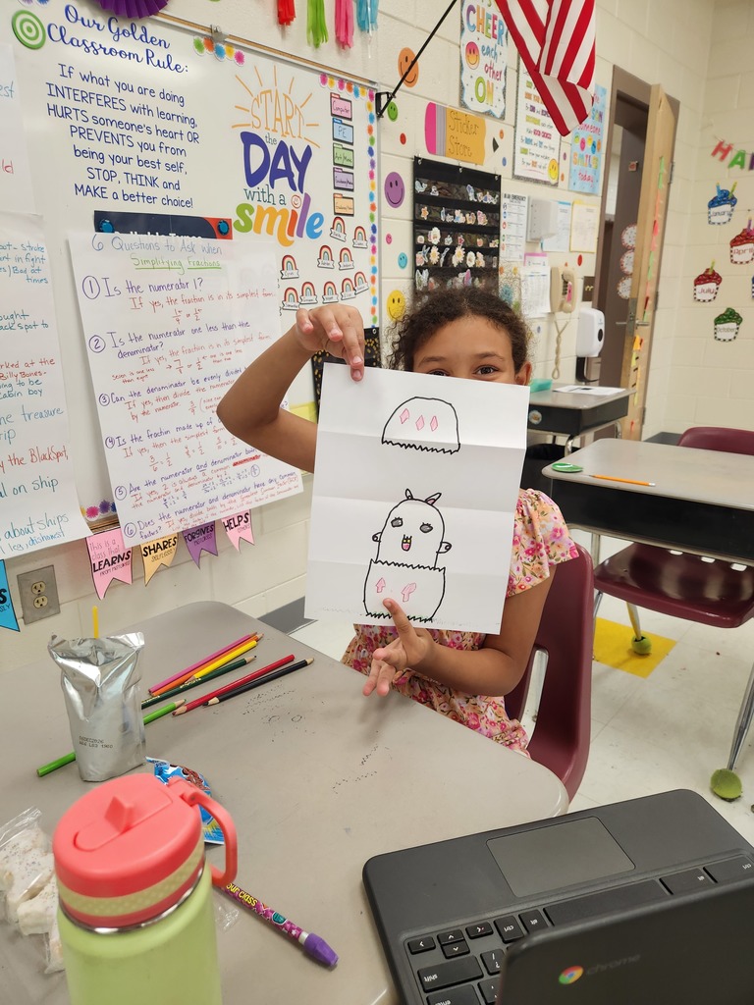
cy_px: 502
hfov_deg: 58.9
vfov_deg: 73.9
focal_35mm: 23
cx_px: 377
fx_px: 668
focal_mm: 5.4
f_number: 1.8
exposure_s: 1/120
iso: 125
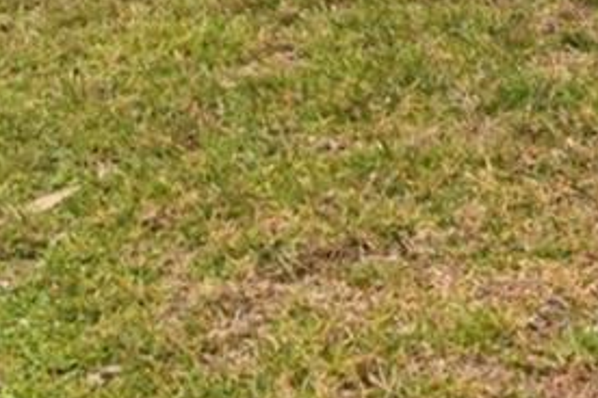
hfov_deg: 18.2
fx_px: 1827
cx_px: 15
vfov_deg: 10.9
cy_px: -500
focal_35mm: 110
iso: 400
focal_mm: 19
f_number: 8
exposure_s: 1/320
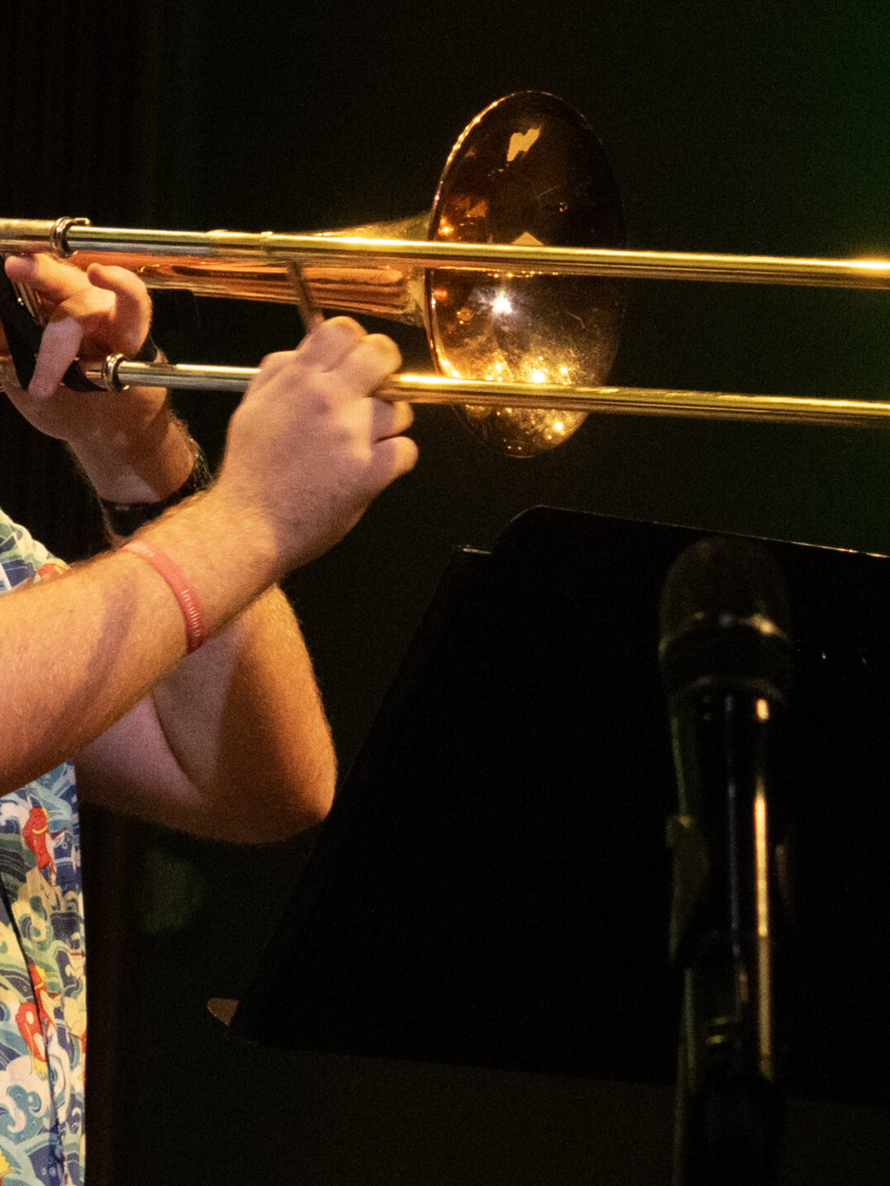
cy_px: 607
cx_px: 344
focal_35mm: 155
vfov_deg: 12.7
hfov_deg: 9.6
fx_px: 5313
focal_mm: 60
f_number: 7.1
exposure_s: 1/200
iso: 1600
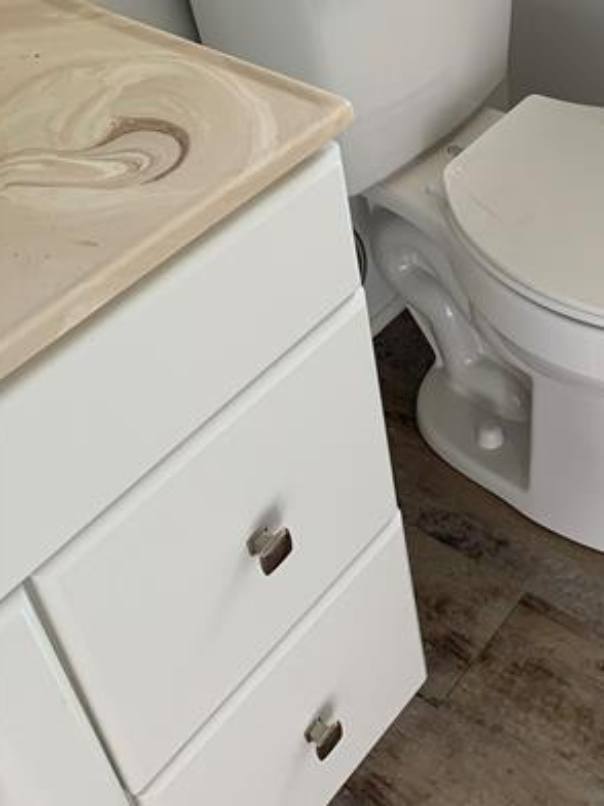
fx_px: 1187
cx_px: 583
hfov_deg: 27.2
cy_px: 164
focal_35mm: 51
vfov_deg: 36.3
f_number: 1.8
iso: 64
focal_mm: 4.25
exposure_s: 1/121
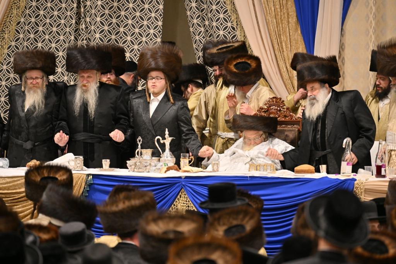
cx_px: 198
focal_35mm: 200
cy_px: 132
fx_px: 2200
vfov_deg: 6.9
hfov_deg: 10.3
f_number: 2.8
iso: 500
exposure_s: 1/200
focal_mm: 200
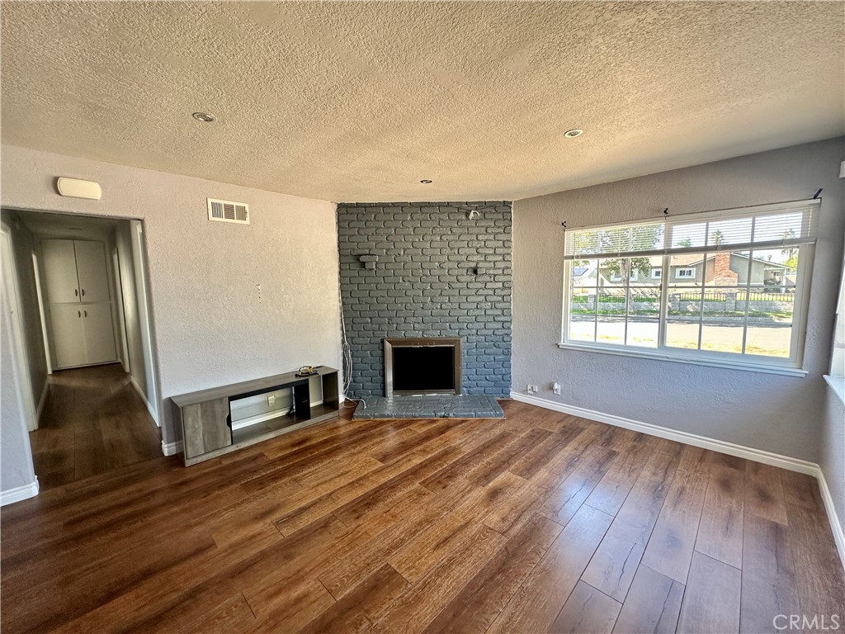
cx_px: 422
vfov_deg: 85.7
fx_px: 342
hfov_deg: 102.1
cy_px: 317
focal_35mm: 14
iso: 125
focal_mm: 2.22
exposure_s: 1/99
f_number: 2.2
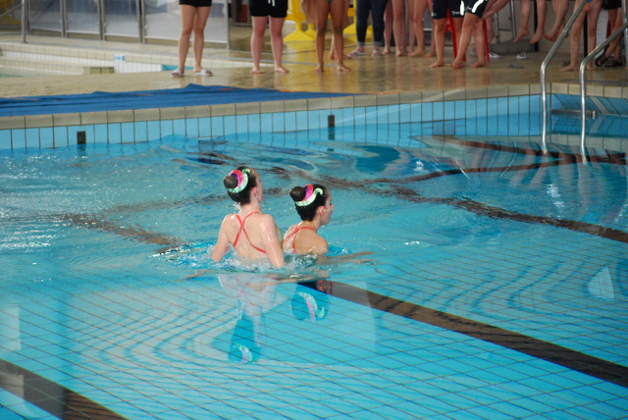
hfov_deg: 17.0
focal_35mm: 120
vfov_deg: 11.4
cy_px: 210
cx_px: 314
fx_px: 2095
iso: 1100
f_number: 4.5
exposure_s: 1/125
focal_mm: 80
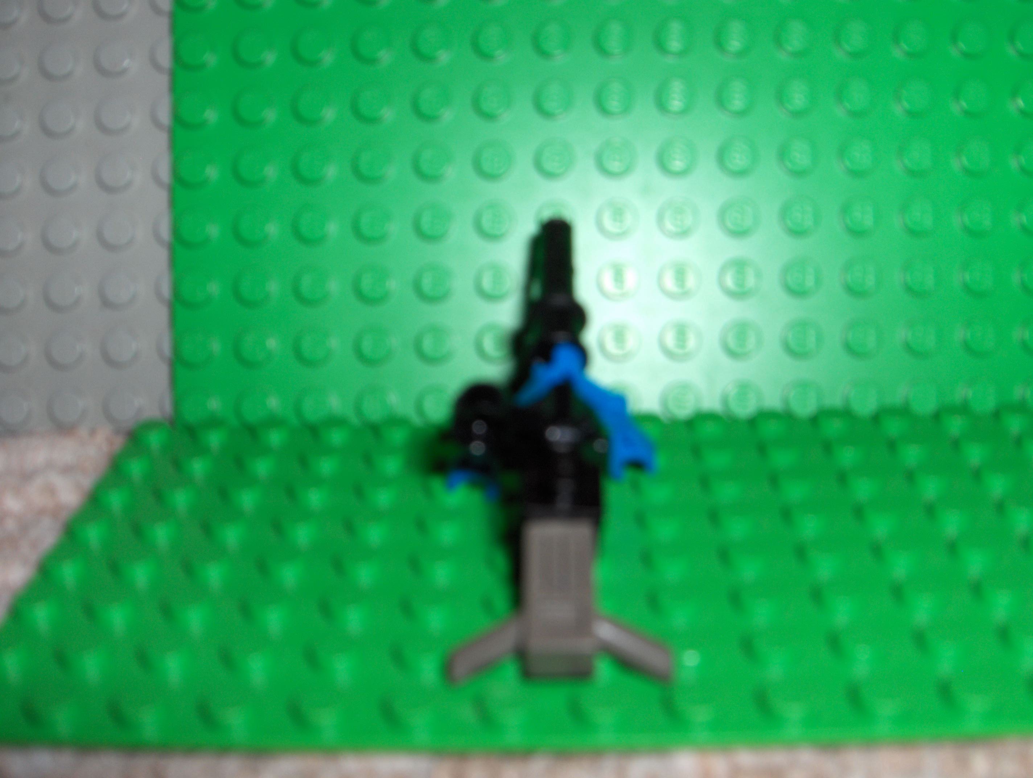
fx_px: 1165
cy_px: 389
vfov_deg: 36.9
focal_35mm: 39
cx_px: 516
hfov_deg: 47.8
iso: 100
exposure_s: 1/60
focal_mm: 8
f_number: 4.8
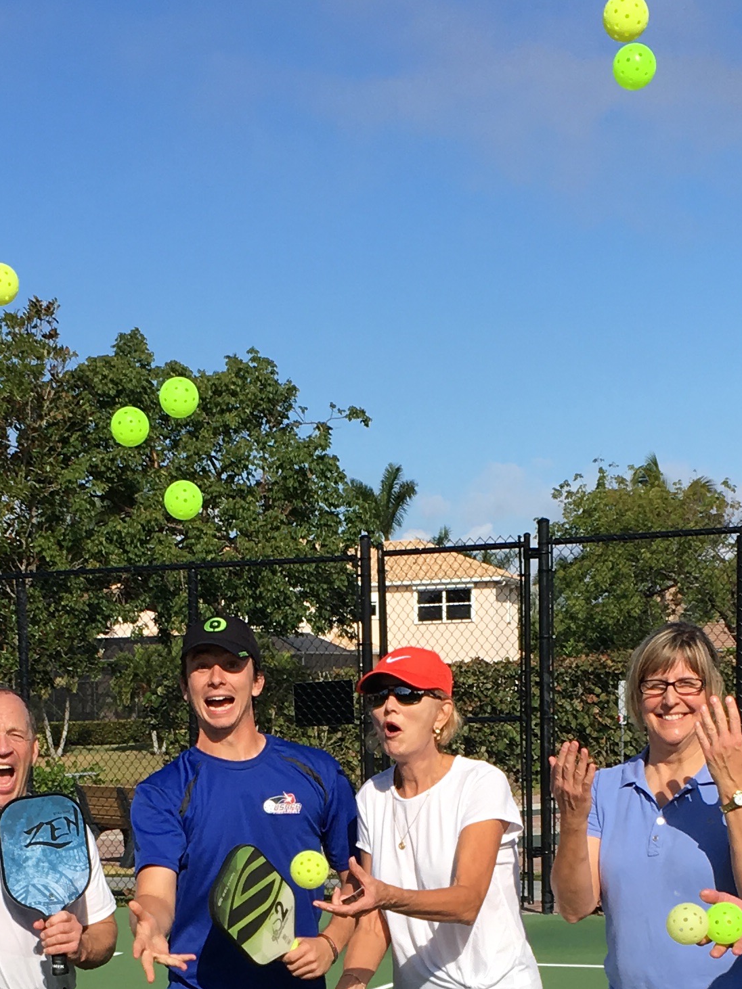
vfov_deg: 23.4
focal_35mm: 80
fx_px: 2287
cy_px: 984
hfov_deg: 18.4
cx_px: 317
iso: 25
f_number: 2.2
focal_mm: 4.15
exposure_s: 1/2137
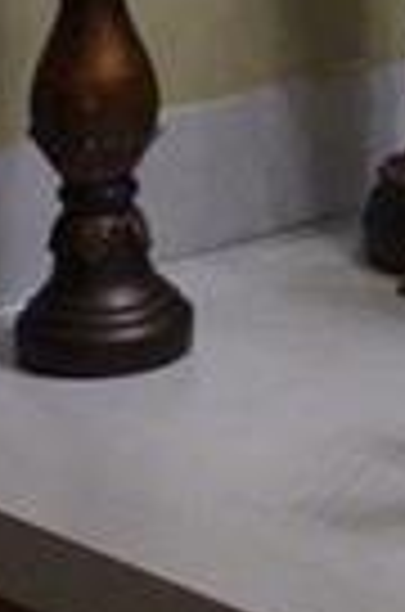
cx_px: 718
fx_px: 4325
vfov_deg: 7.7
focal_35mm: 255
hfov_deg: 5.3
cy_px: -734
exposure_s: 1/320
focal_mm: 30
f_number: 4.5
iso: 3200
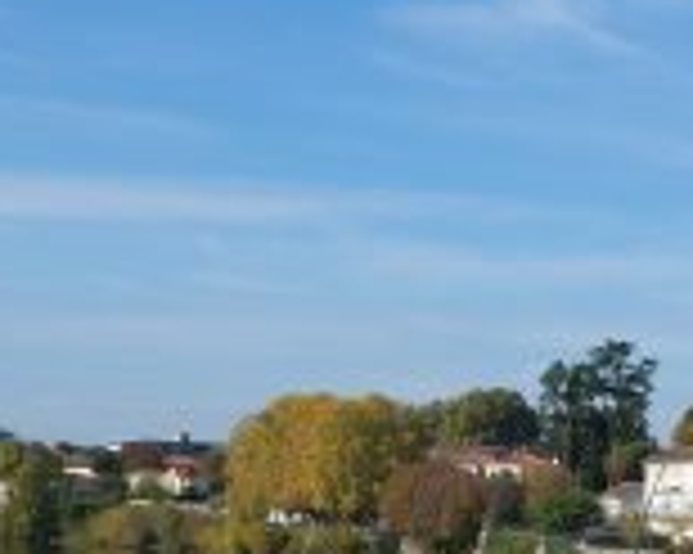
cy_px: 586
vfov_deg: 12.3
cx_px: 698
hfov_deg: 15.4
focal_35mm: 123
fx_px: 2521
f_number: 8
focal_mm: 27.7
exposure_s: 1/350
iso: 160
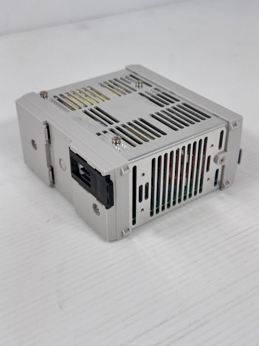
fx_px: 479
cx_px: 130
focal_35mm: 48
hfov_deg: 30.3
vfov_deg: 39.7
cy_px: 173
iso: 64
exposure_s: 1/1312
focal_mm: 6.76
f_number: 1.78
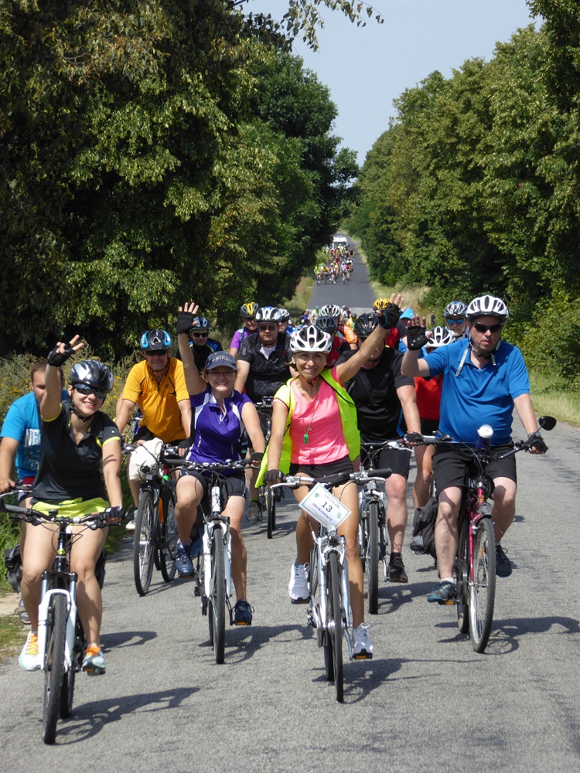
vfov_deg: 11.2
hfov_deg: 8.4
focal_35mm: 177
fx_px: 3954
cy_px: 386
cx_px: 290
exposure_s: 1/400
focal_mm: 28.7
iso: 100
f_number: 5.5
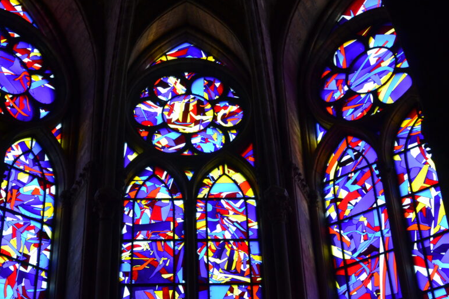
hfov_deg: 27.0
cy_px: 150
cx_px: 186
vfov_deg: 18.2
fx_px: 935
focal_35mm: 75
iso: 400
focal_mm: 40
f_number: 4.5
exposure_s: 1/25
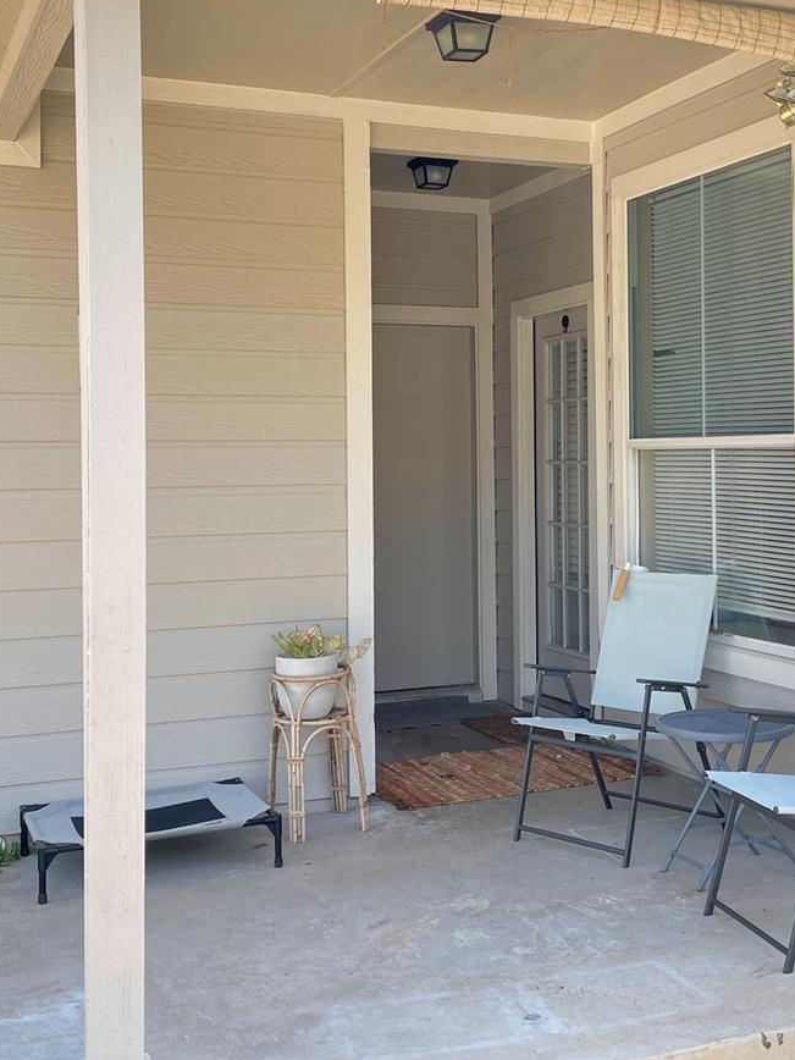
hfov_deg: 31.4
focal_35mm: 46
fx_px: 1409
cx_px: 490
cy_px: 440
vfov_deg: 41.1
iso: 50
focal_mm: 4.2
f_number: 1.6
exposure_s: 1/419
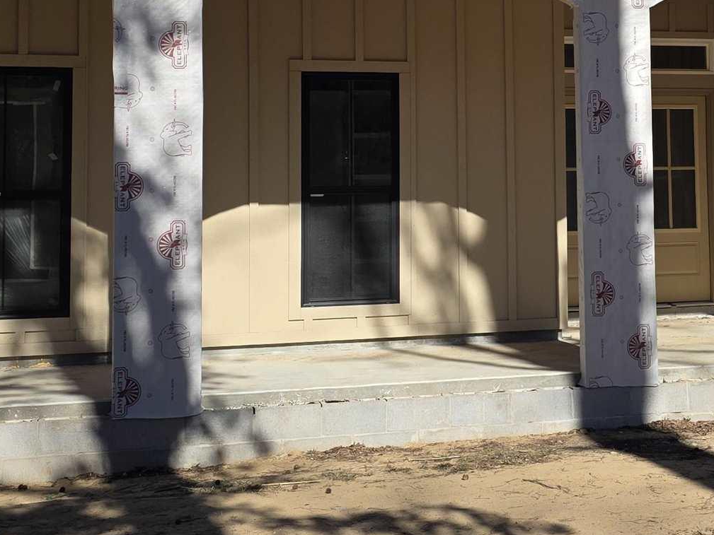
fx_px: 1444
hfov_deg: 27.0
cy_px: 112
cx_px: 607
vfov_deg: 20.8
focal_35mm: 70
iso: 80
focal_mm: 6.3
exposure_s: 1/6809
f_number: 1.7
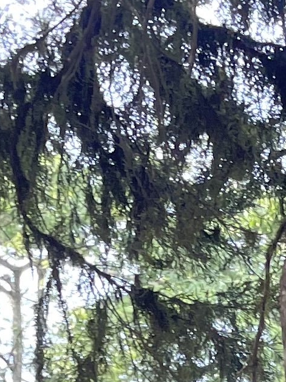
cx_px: 203
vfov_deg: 10.1
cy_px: 948
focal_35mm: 167
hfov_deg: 8.9
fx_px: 1840
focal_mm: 4.2
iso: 50
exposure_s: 1/121
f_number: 1.6
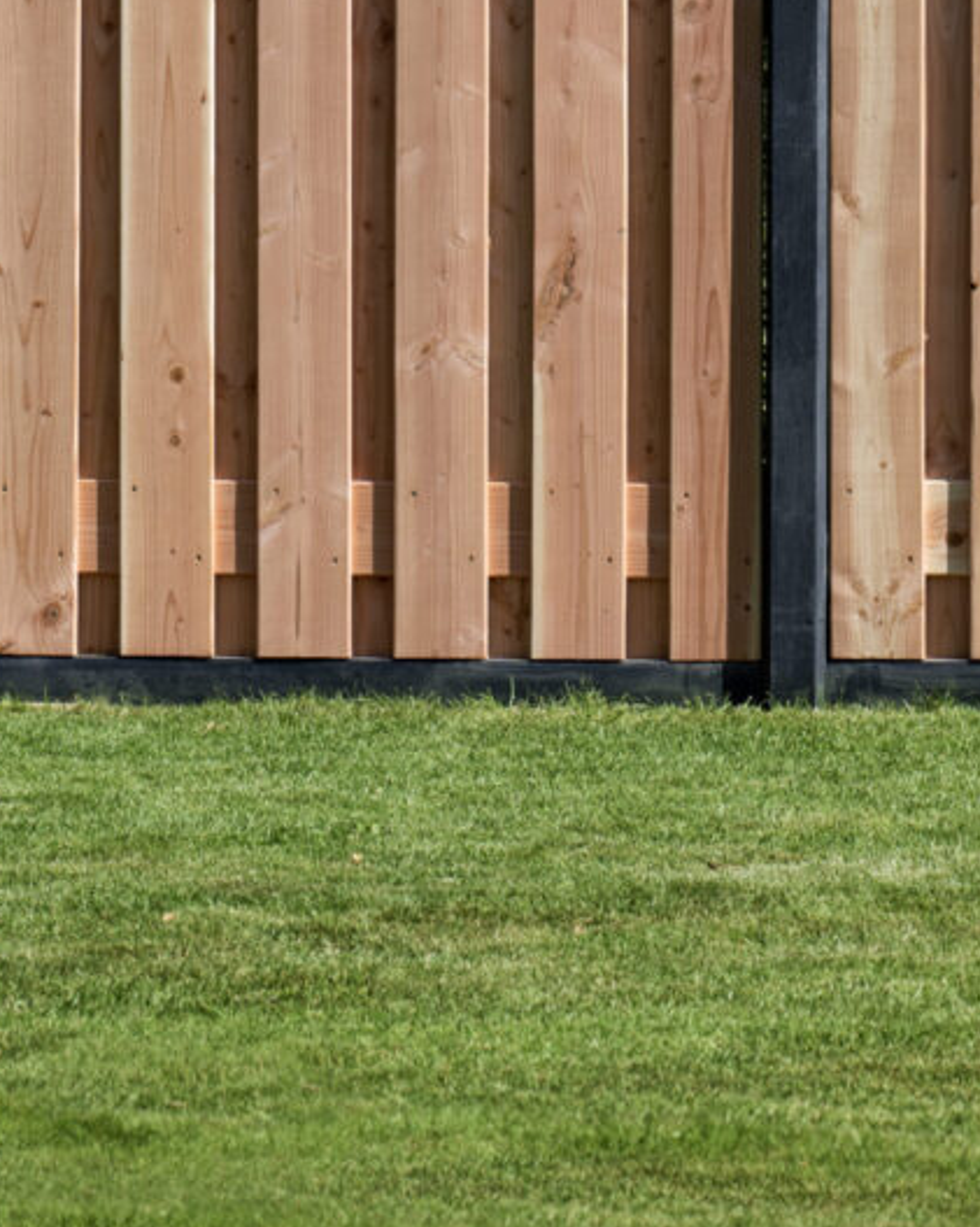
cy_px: 109
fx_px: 9217
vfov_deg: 7.6
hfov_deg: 6.0
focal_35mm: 254
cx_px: 1394
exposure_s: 1/400
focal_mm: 95
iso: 160
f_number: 7.1
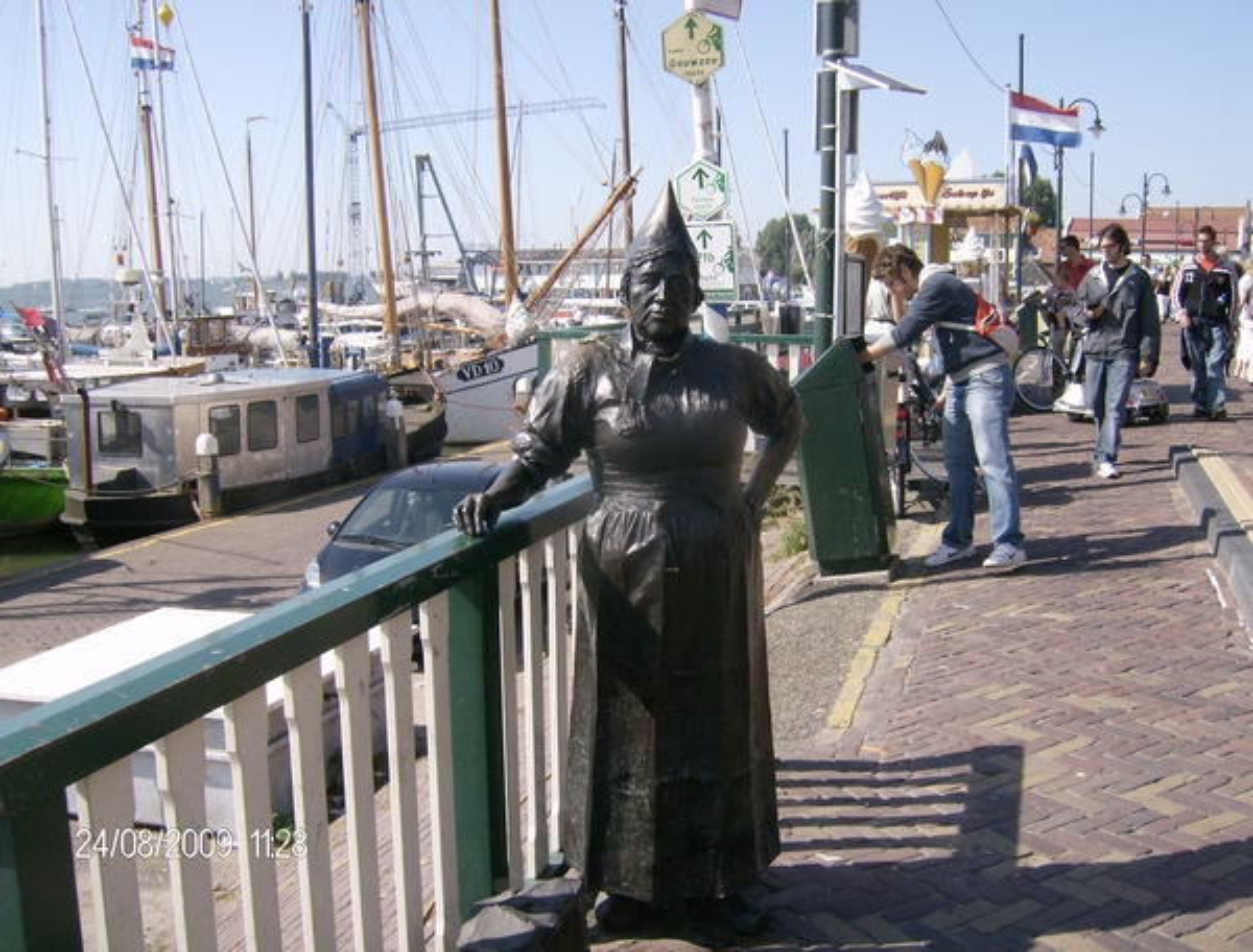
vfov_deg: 40.0
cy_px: 476
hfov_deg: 51.1
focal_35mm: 36
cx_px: 626
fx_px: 1309
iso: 100
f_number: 4.7
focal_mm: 6
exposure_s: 1/474
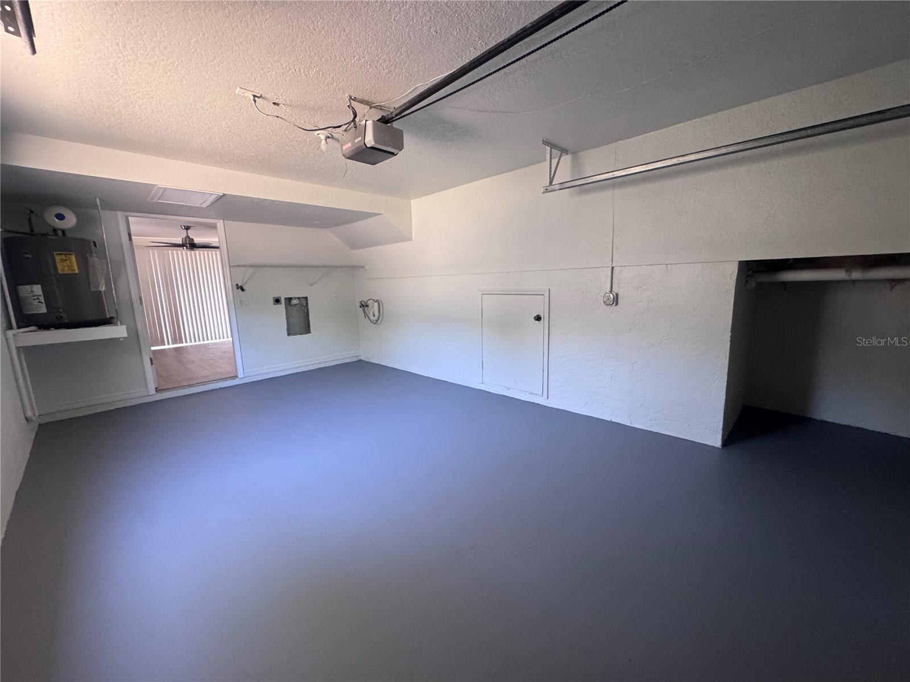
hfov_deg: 102.1
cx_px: 455
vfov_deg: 85.7
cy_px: 341
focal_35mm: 14
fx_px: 368
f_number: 2.2
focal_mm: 2.22
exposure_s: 1/99
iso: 320
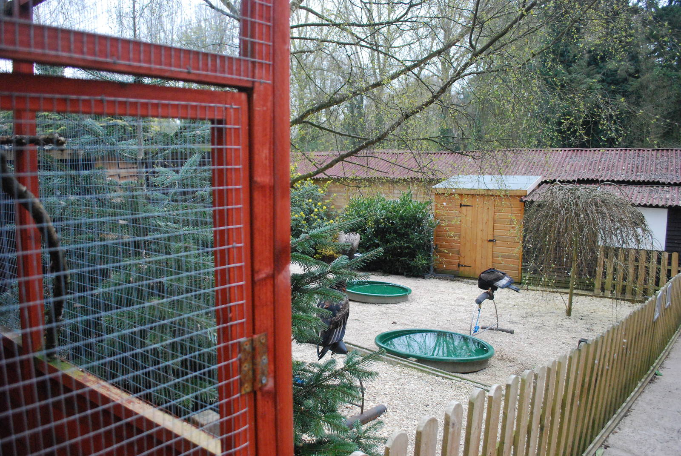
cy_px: 228
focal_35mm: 27
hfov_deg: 67.3
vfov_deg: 48.0
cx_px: 340
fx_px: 511
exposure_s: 1/1000
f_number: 3.5
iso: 1600
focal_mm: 18
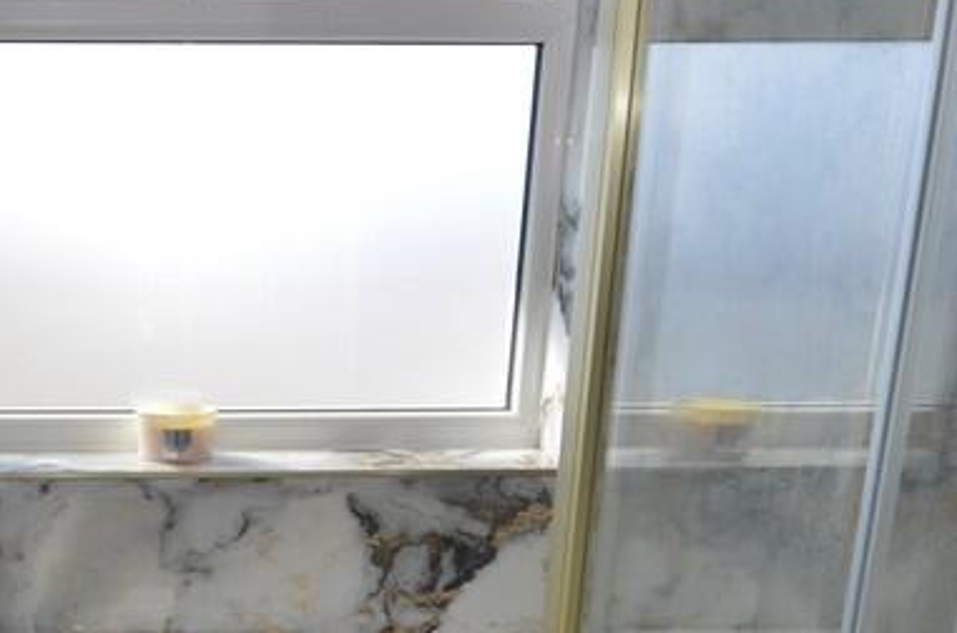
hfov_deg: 40.6
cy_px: 540
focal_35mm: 44
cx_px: 78
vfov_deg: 29.2
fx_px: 1176
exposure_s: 1/200
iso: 320
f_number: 5
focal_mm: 11
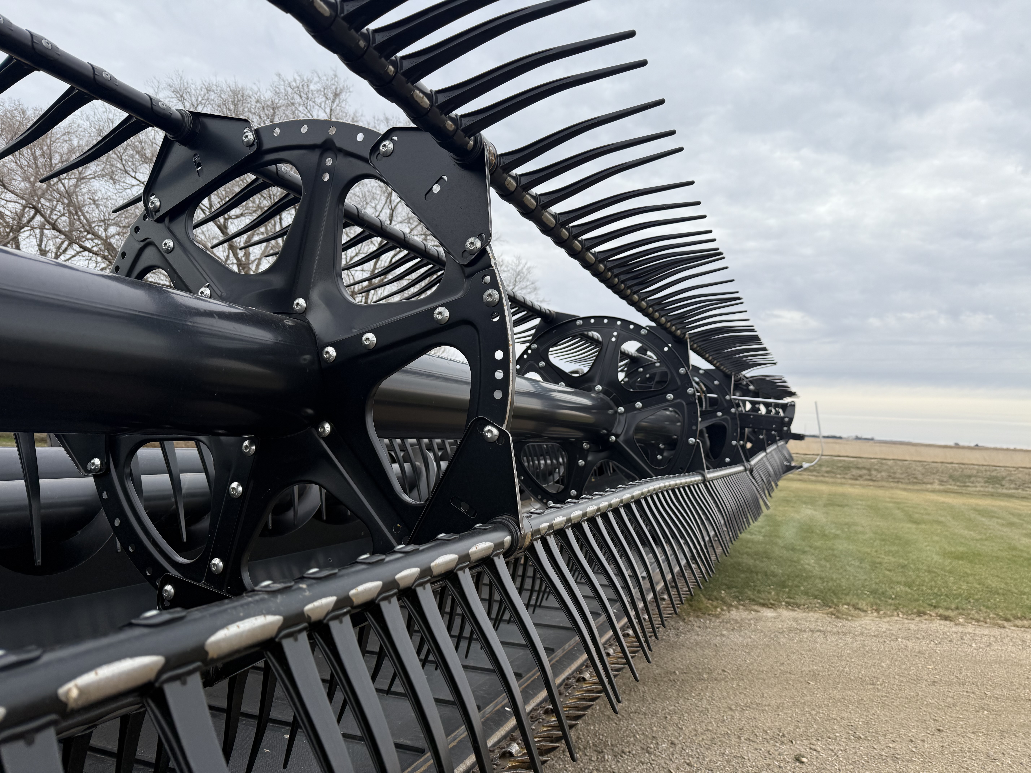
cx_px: 516
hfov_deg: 71.6
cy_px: 386
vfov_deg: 56.8
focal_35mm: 24
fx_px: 715
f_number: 1.78
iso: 80
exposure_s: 1/1192
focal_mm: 6.76
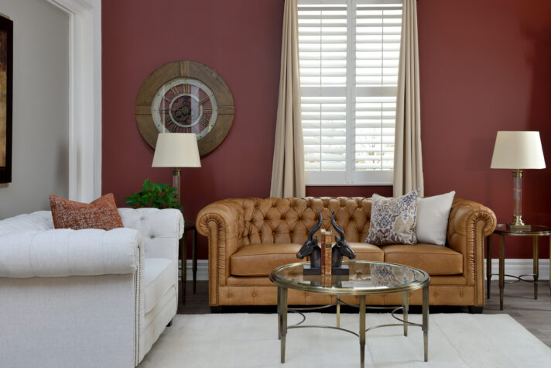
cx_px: 276
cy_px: 184
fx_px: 612
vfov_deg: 33.4
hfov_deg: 48.4
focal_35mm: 40
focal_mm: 40
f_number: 11
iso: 100
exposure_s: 6
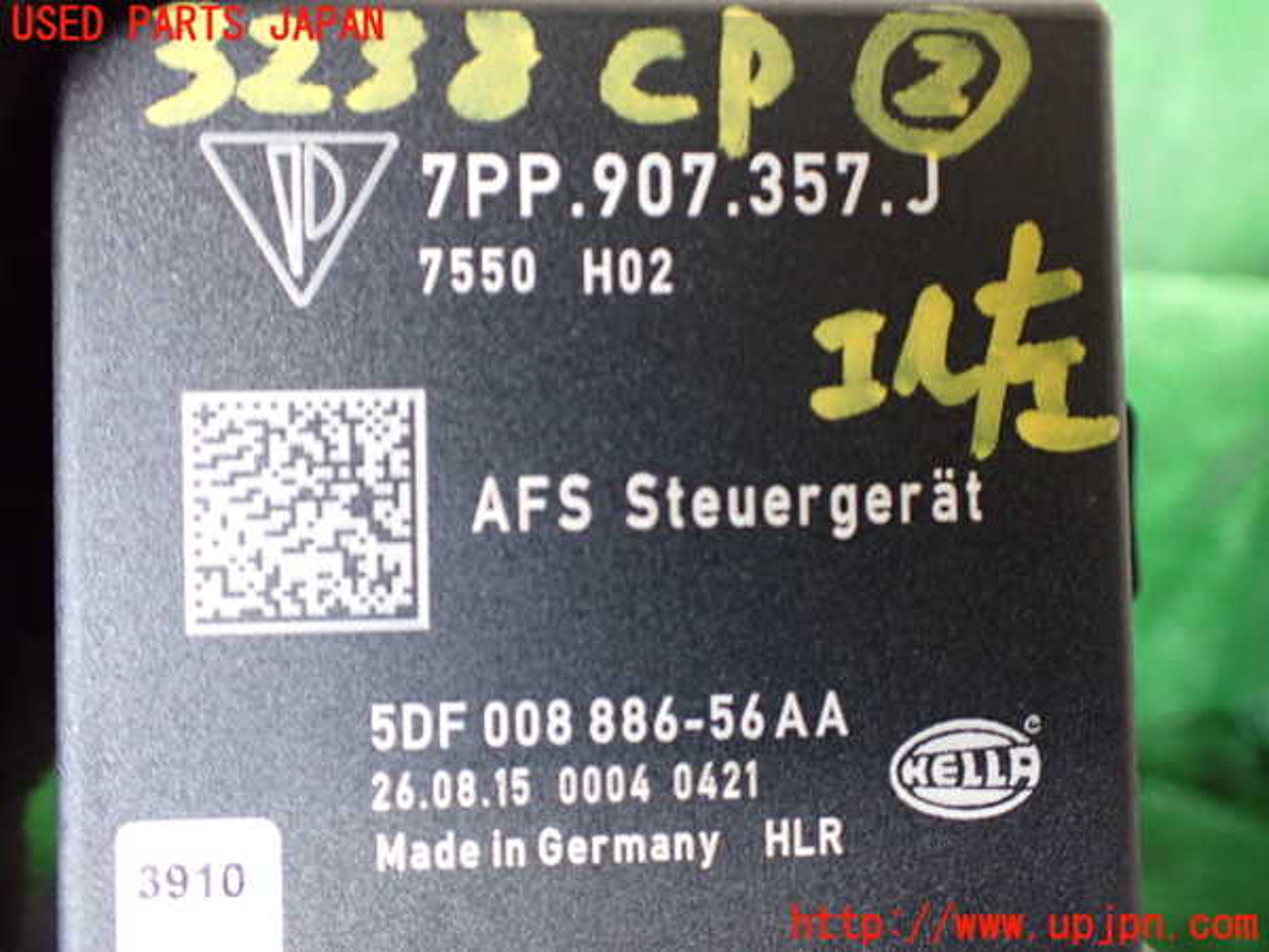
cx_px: 634
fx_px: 1100
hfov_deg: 60.0
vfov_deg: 46.8
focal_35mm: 30
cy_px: 476
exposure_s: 1/50
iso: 800
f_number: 2.3
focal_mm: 5.4
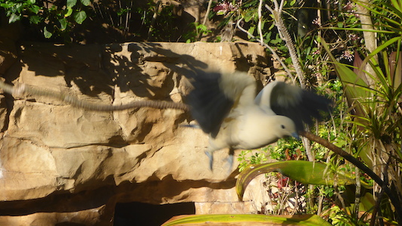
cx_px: 201
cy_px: 112
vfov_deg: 20.7
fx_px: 618
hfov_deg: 36.0
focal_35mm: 58
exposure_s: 1/200
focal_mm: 9.1
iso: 100
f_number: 4.7
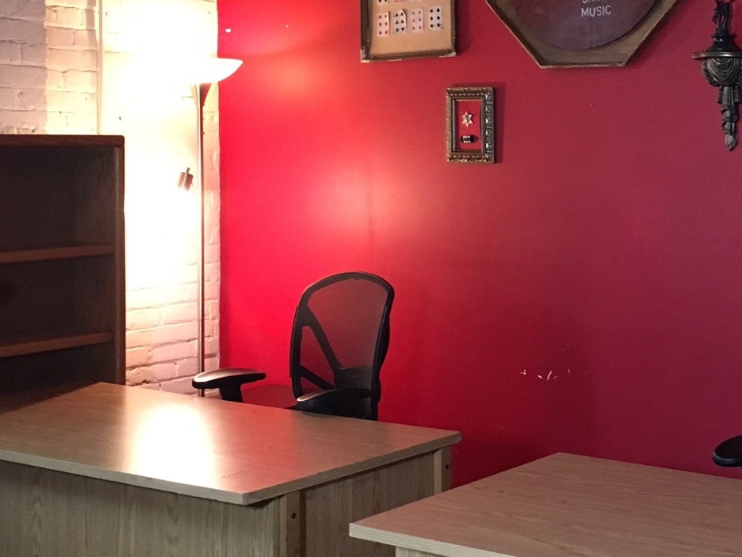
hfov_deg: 30.2
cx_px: 568
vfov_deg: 23.1
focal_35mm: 63
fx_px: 1350
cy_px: 165
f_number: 2.2
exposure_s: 1/20
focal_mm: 4.15
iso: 200
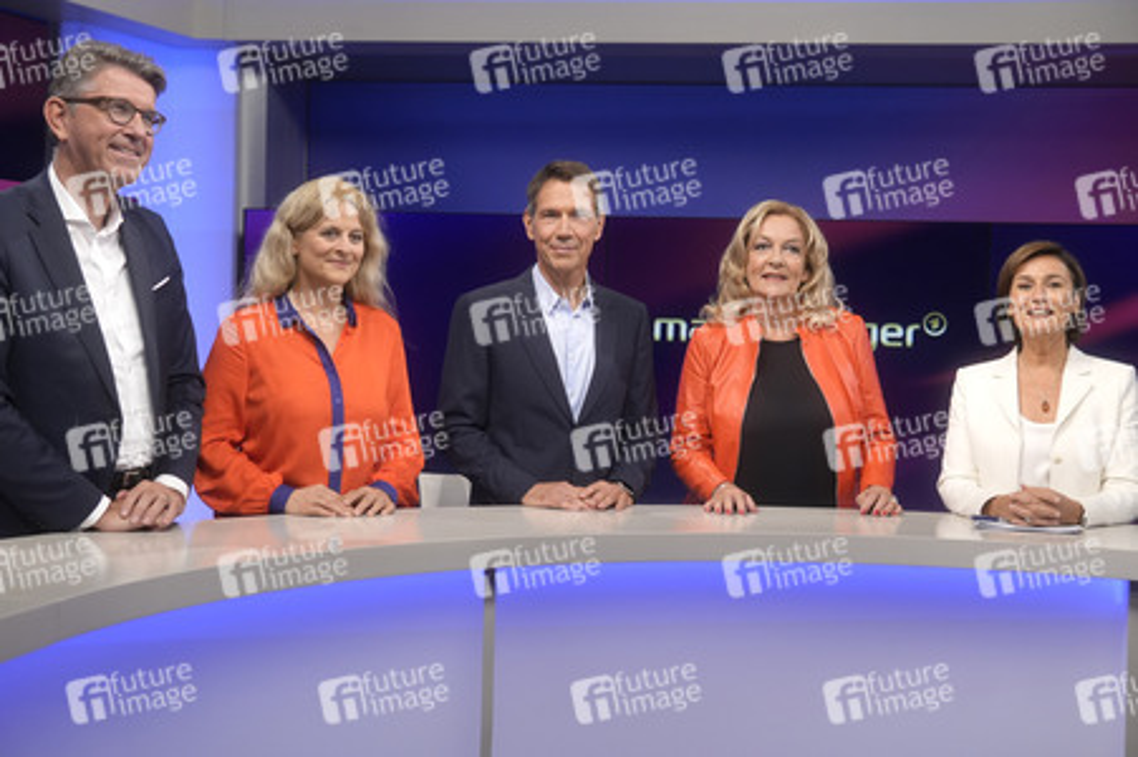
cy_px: 378
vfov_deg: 29.8
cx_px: 569
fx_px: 1421
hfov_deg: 43.6
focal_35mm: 45
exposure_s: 1/320
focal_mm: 30
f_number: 2.2
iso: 640
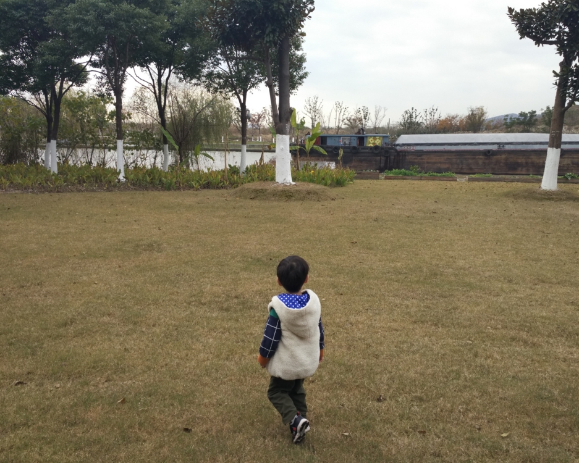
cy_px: 228
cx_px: 299
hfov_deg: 55.6
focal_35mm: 32
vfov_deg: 45.8
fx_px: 548
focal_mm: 4.12
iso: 100
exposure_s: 1/308
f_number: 2
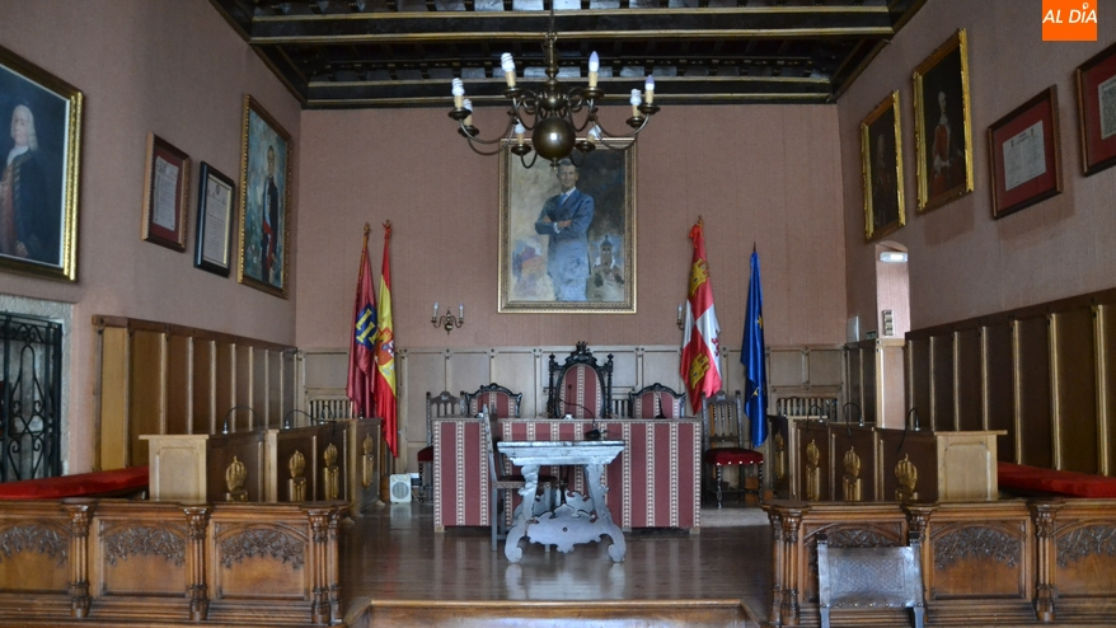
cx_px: 552
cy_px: 342
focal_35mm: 29
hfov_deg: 66.1
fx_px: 858
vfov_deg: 40.2
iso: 3200
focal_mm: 18
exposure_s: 1/50
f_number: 3.5
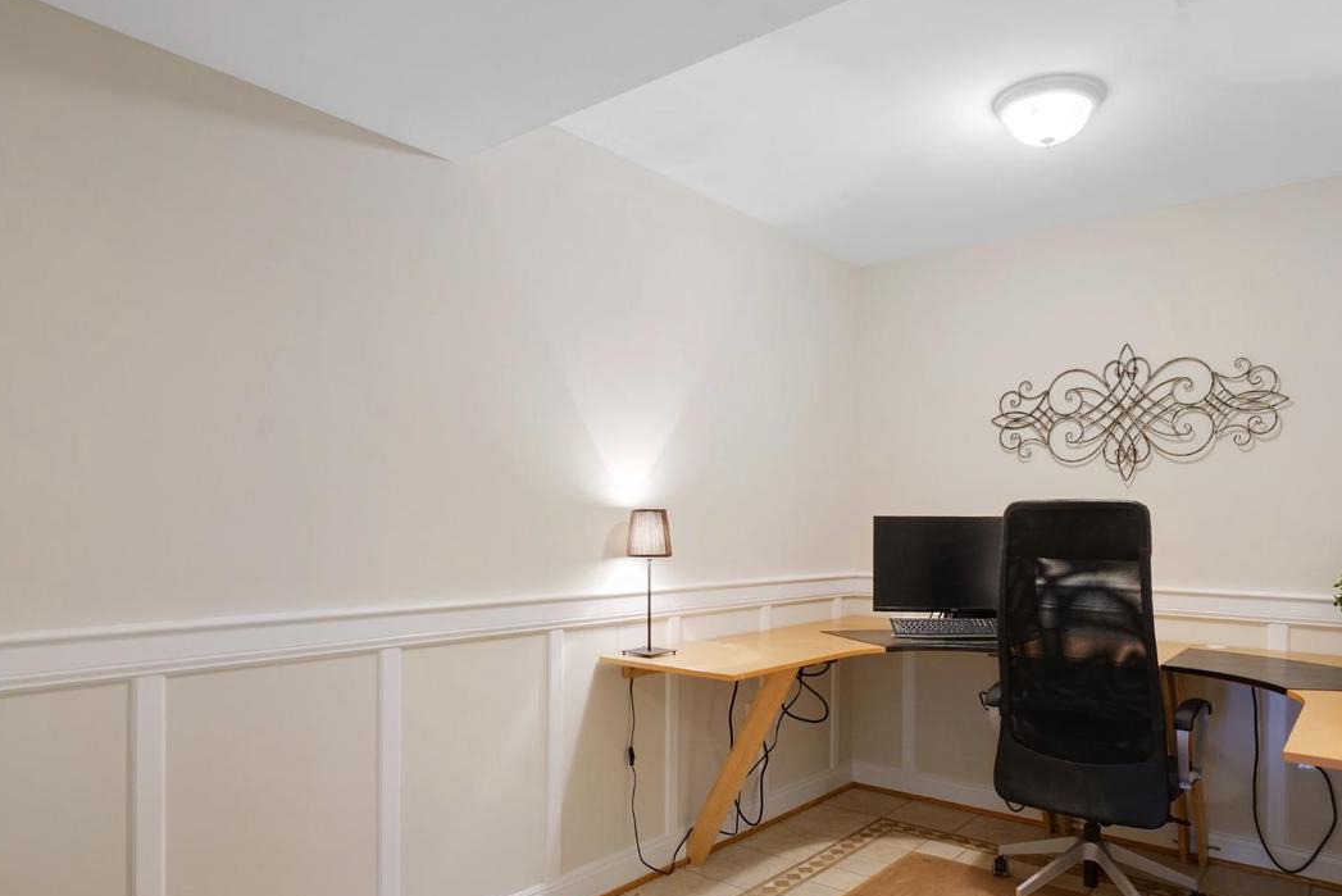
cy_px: 506
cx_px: 727
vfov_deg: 57.1
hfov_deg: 78.4
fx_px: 820
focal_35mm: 22
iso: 1250
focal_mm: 16
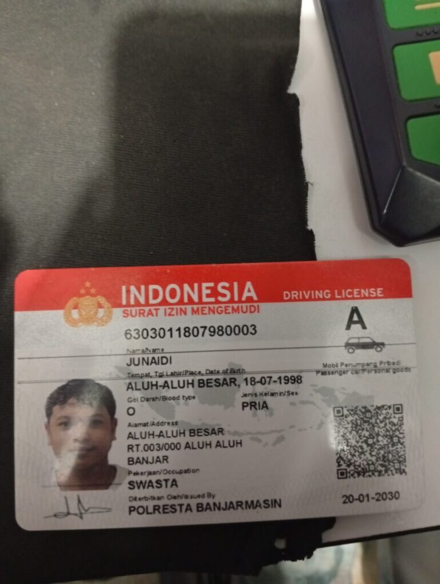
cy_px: 292
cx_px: 220
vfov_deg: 65.2
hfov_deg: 51.5
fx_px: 456
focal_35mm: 27
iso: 3200
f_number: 1.8
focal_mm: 3.98
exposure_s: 1/16.7
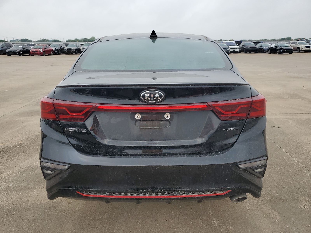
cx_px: 156
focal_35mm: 26
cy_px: 116
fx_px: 234
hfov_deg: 67.3
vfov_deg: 53.1
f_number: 1.5
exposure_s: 1/667
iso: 50
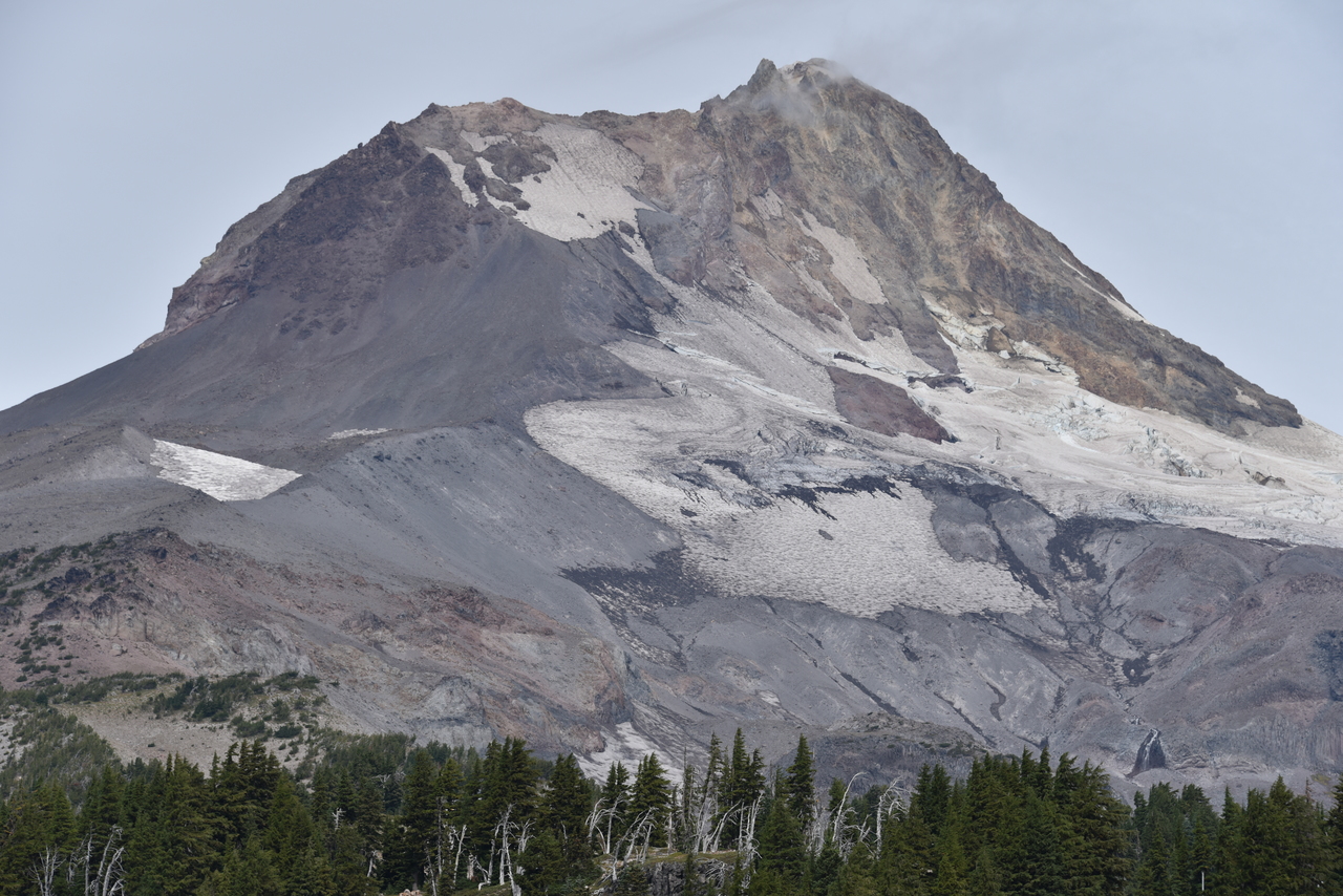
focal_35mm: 122
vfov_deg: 11.2
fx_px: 4552
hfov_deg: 16.8
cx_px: 672
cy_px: 448
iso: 100
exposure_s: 1/320
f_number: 9
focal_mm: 122
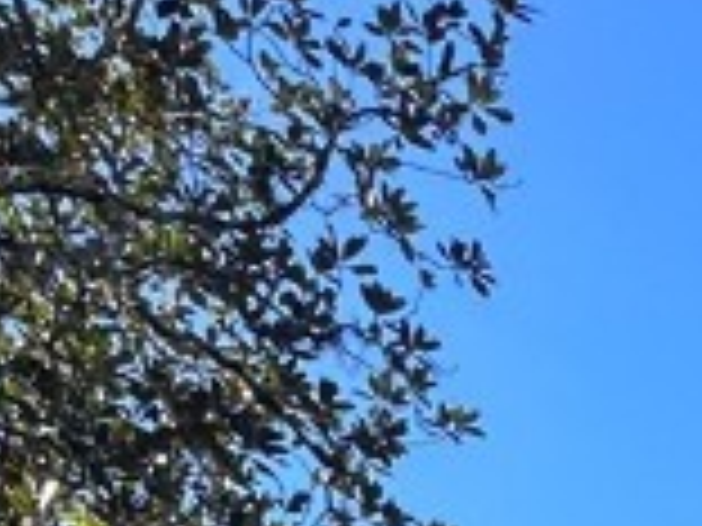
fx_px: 1866
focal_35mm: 92
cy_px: 1182
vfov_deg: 13.0
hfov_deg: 17.9
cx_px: 1179
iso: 40
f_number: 2.2
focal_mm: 2.22
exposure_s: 1/842
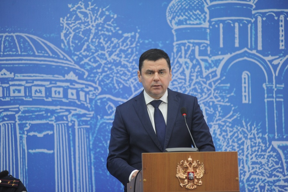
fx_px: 1598
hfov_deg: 10.3
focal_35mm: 200
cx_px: 144
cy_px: 96
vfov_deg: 6.9
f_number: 2.8
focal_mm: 200
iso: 1000
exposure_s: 1/200
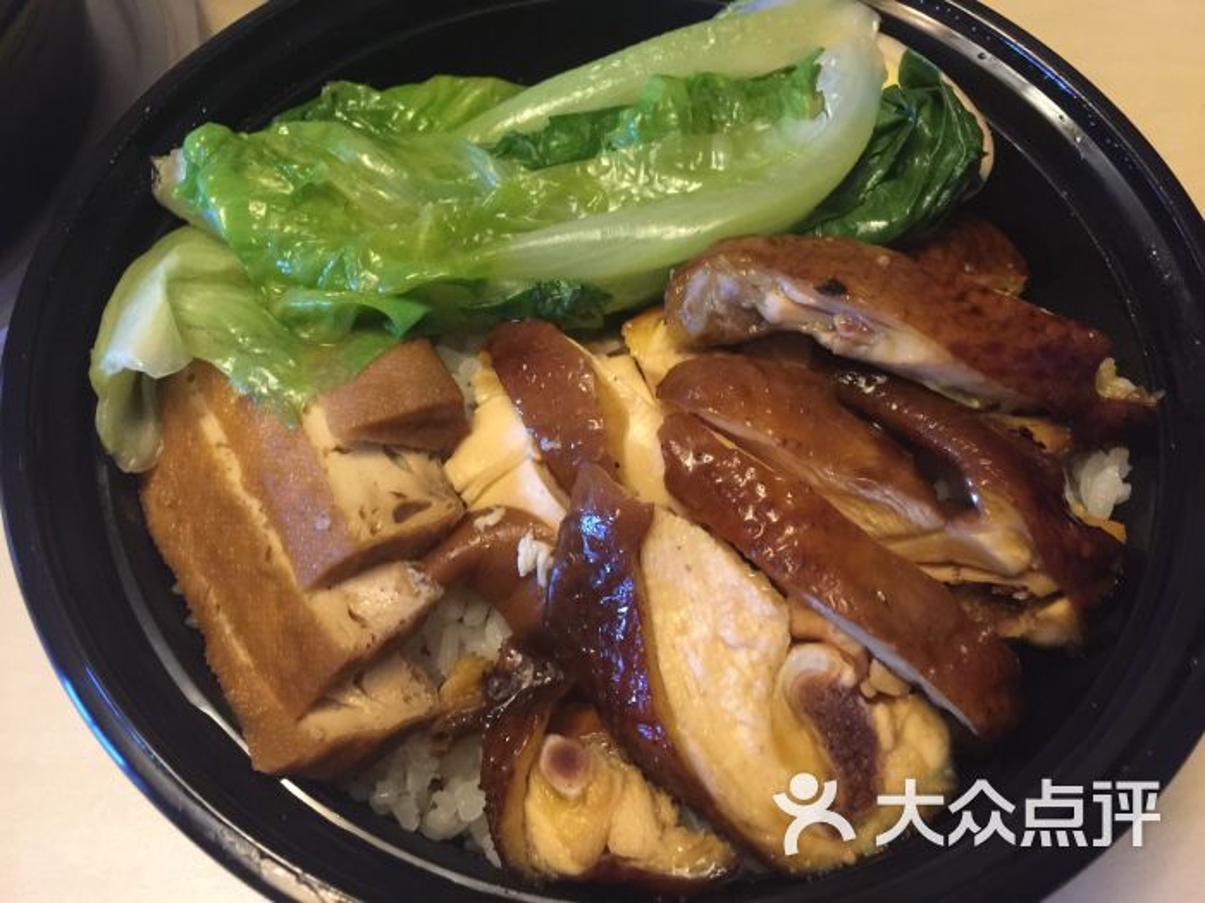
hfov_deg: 61.7
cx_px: 602
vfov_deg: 48.2
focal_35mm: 29
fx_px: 1010
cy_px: 452
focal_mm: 4.15
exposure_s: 1/8
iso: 160
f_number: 2.2
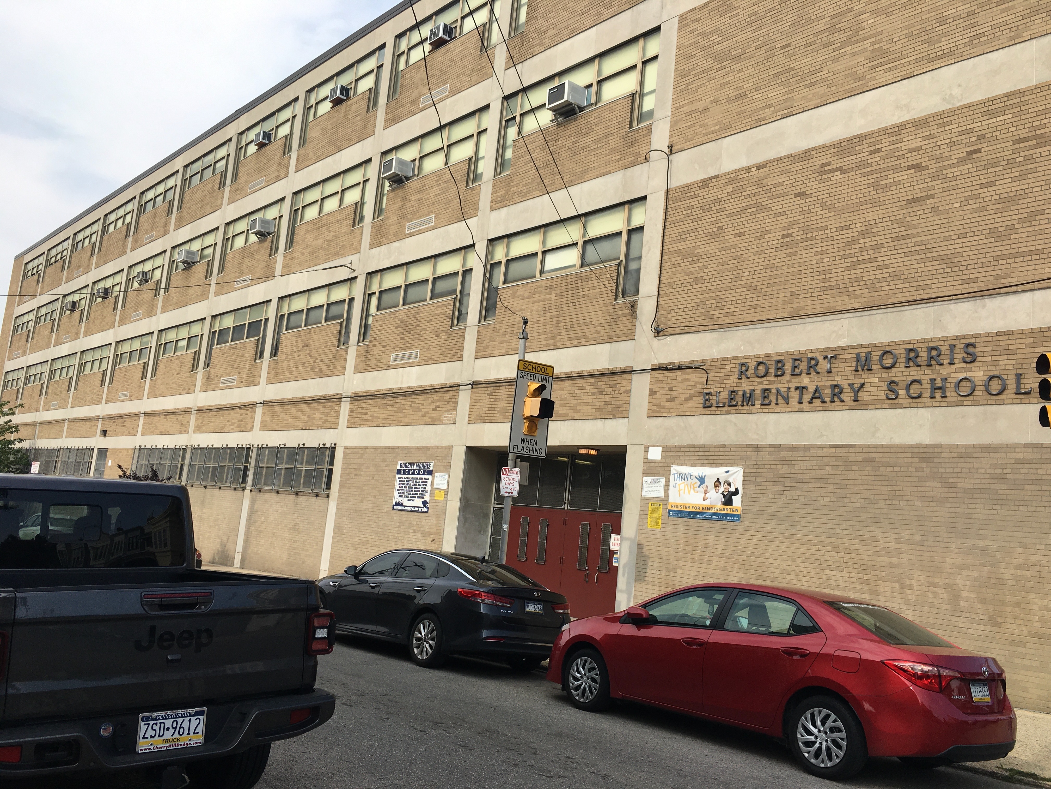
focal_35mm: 29
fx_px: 880
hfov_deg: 61.7
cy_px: 394
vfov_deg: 48.2
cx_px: 526
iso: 25
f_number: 2.2
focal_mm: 4.15
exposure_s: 1/1202
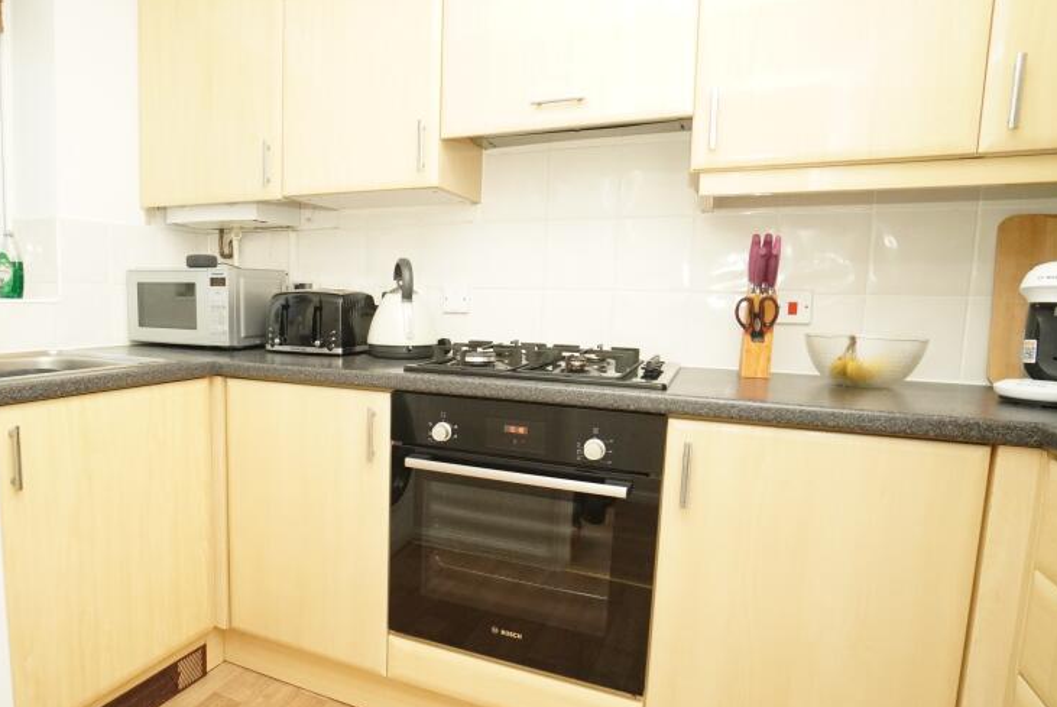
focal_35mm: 21
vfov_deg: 59.6
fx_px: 617
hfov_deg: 79.8
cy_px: 373
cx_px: 403
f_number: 4
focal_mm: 10
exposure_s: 1/60
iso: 4000
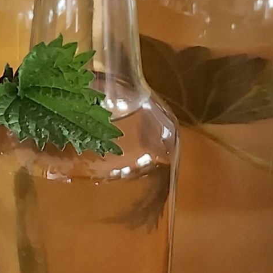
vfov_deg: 14.2
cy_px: 161
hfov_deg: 14.0
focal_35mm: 123
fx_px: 1097
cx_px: 11
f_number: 1.7
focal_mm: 3.92
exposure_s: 1/50
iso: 160
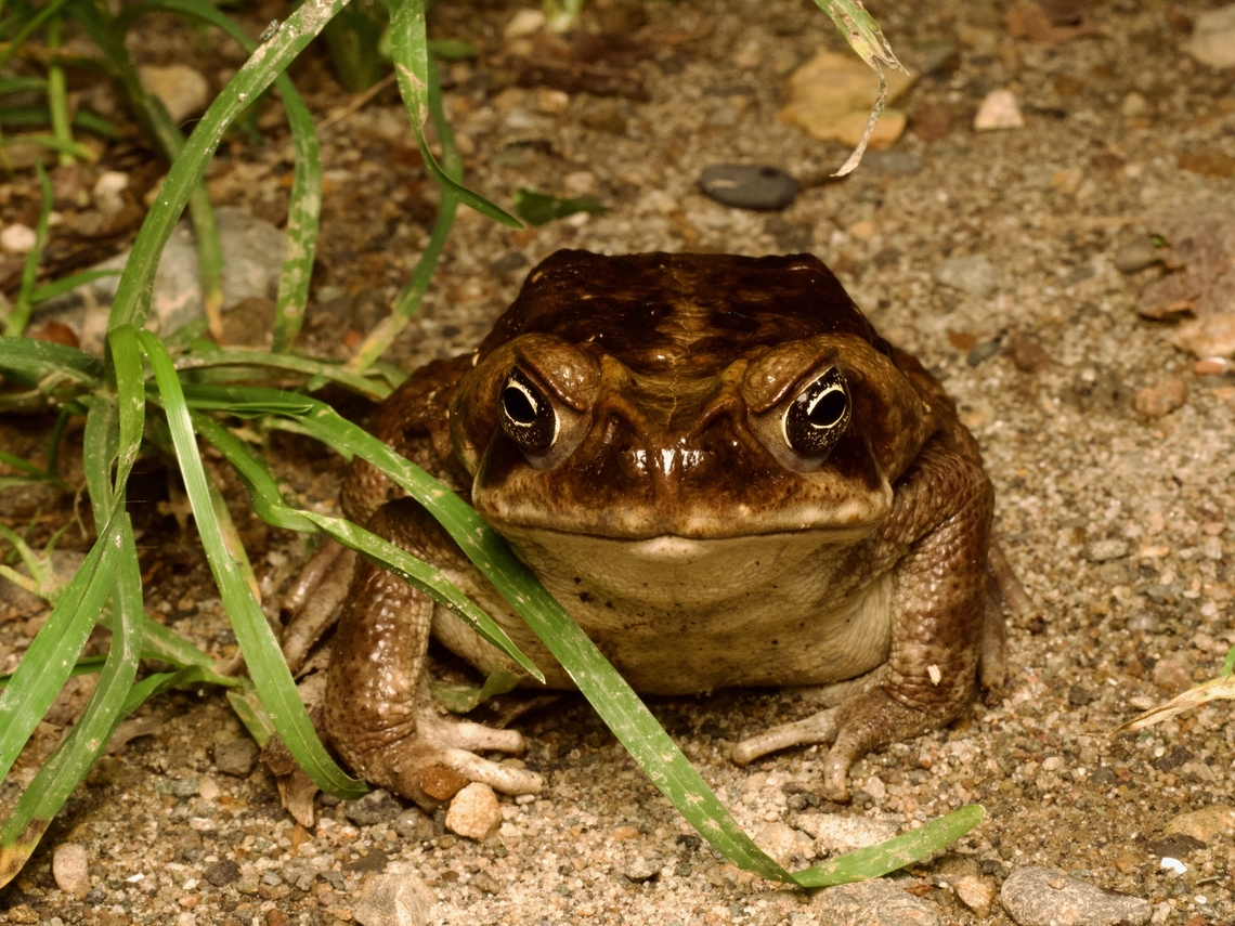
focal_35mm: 120
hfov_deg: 16.4
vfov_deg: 12.3
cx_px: 618
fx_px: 4281
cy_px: 463
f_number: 16
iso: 800
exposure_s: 1/60
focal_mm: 60
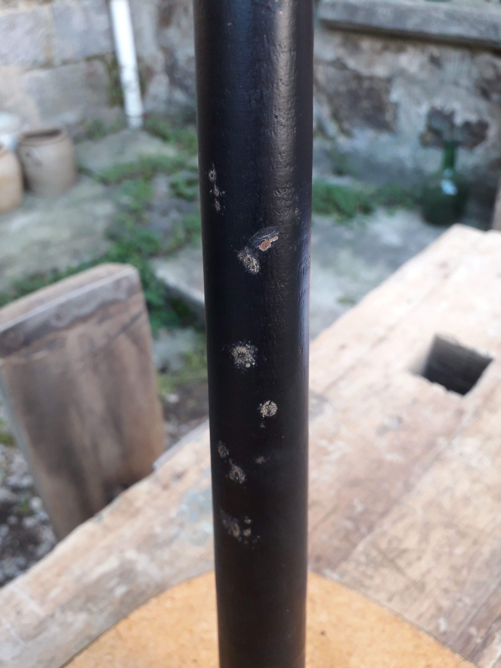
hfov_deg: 51.4
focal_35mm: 27
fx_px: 521
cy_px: 334
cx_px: 250
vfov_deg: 65.3
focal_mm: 3.6
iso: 80
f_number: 1.9
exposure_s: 1/50
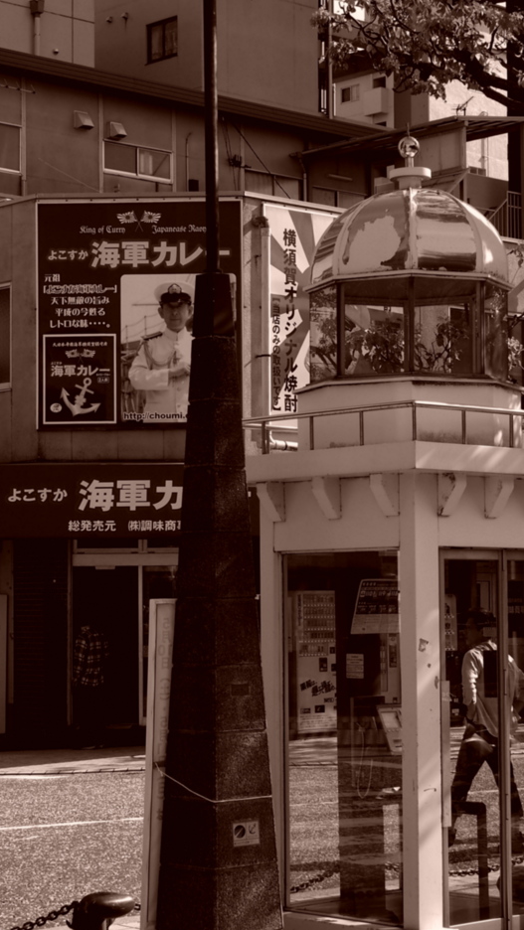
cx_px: 287
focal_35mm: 81
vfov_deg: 26.2
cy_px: 492
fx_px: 1999
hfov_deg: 14.9
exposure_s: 1/800
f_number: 3.5
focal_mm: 14.5
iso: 100
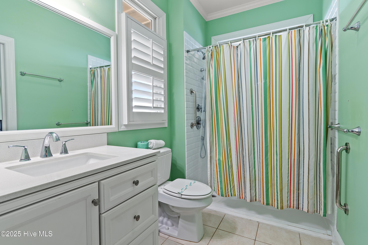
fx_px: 174
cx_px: 184
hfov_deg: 93.3
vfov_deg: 70.4
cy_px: 122
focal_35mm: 17
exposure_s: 1/13
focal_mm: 11.5
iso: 100
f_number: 4.8
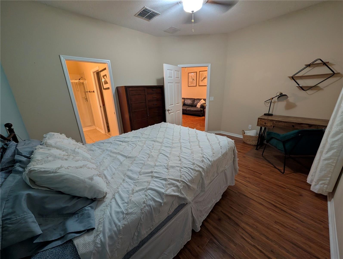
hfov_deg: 110.5
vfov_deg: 94.6
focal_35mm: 12
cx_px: 172
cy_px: 130
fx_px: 119
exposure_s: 1/24
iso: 181
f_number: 1.7
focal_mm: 2.02
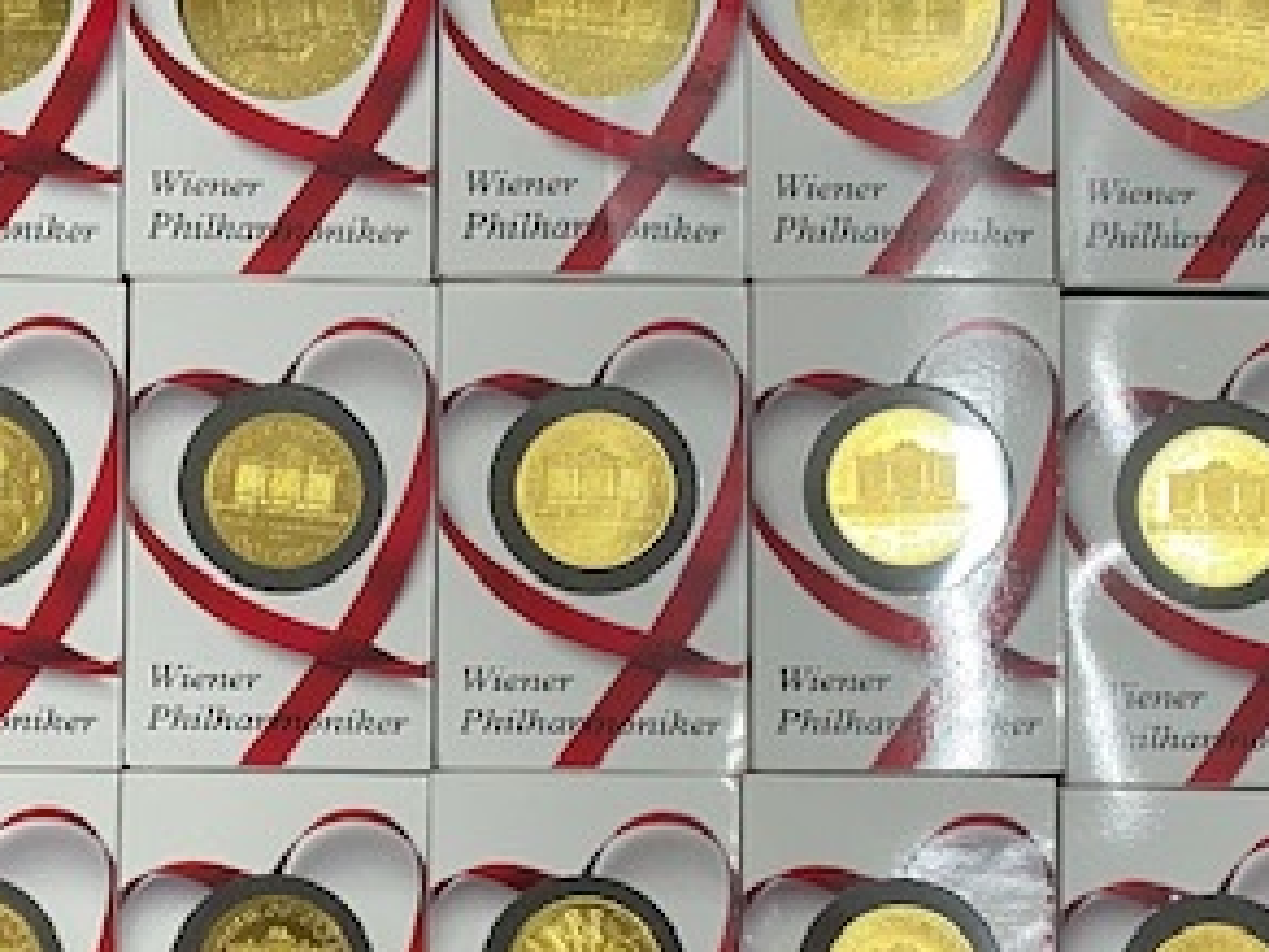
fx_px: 2090
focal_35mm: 57
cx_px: 265
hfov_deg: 32.9
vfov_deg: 25.2
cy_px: 756
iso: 125
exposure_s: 1/72
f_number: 1.8
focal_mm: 4.25
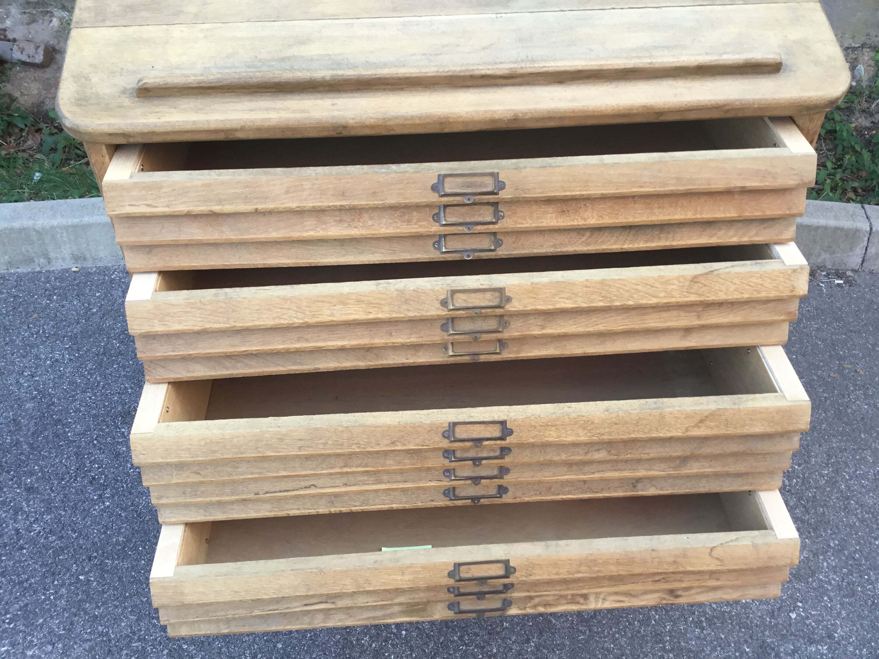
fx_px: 787
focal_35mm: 31
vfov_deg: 45.4
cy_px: 330
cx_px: 440
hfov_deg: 58.4
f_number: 2.4
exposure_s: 1/100
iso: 40
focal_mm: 3.3
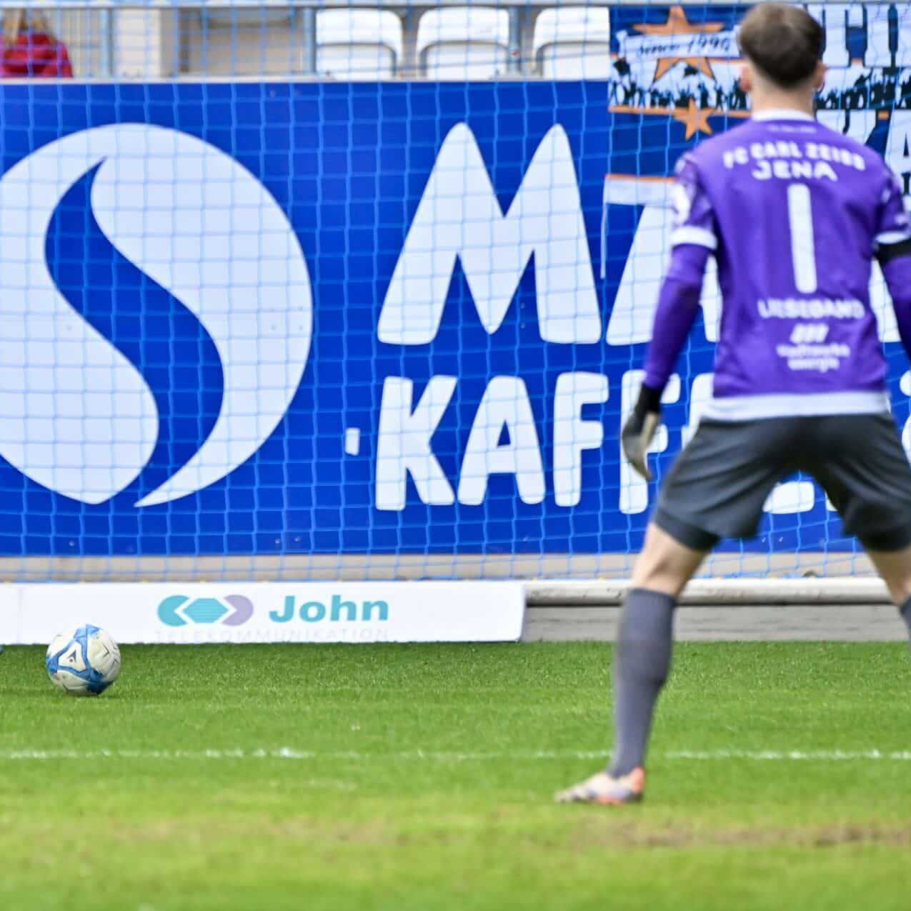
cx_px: 269
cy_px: 430
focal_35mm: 546
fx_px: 16257
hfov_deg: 3.2
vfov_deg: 3.2
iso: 1600
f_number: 5.6
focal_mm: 400
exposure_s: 1/1600
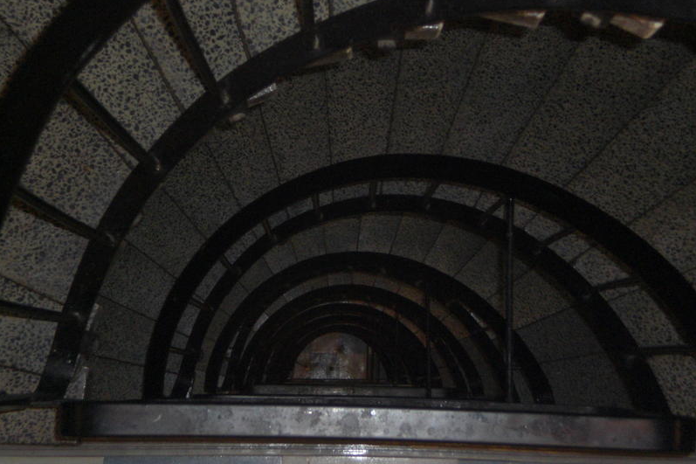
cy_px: 223
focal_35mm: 119
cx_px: 348
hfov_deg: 17.2
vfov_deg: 11.5
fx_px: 2300
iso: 200
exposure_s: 1/60
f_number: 5.9
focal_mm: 18.9
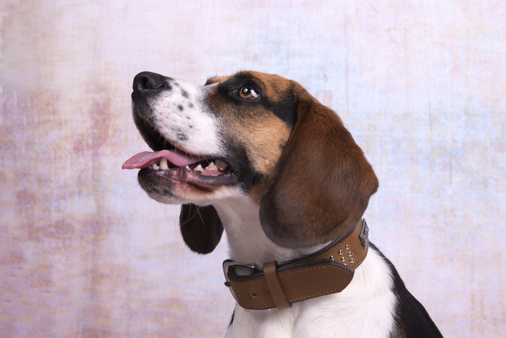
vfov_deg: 22.6
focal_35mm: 60
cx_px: 253
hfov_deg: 33.4
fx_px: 844
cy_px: 169
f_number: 11
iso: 250
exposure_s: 1/125
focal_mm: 60
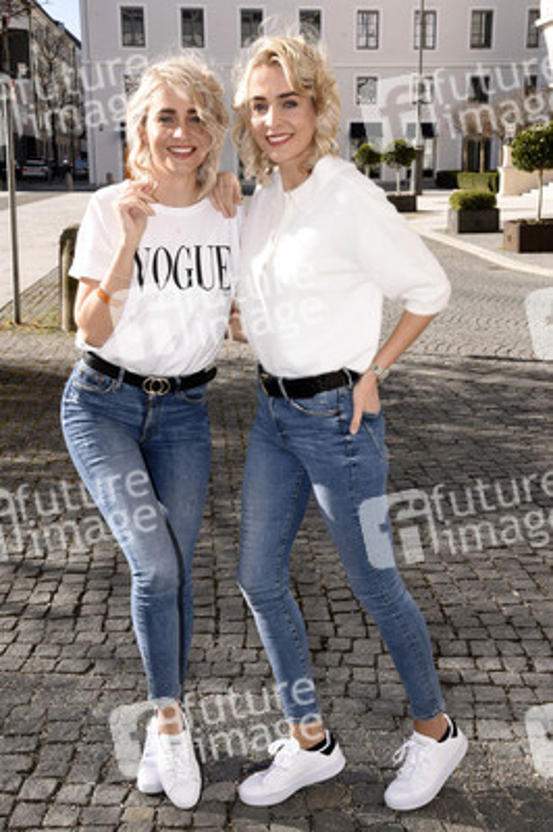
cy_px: 416
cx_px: 276
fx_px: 877
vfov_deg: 50.7
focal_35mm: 38
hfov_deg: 35.0
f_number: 11
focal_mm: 38
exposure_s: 1/160
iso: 320
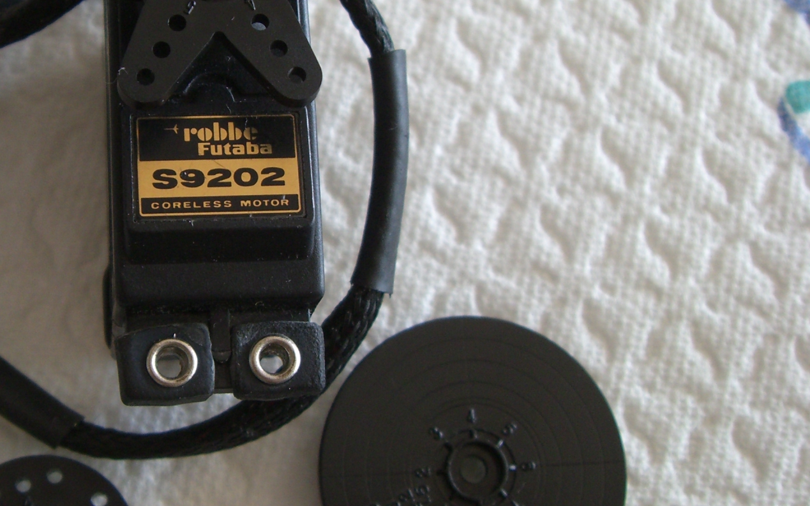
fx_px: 1435
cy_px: 171
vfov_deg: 19.9
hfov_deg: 31.0
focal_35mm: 65
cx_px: 204
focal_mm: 6.2
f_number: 2.7
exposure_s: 1/80
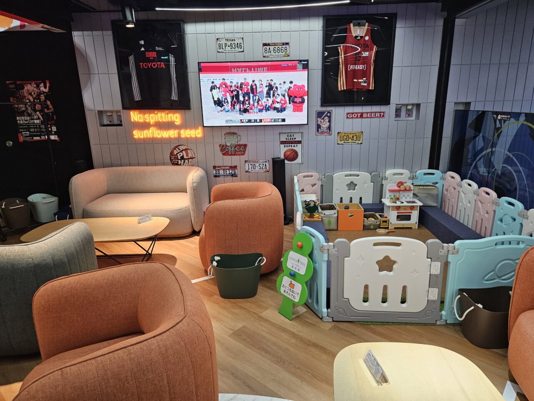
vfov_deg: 58.9
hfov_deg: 73.9
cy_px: 200
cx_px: 267
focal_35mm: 23
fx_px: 355
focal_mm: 5.4
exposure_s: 1/100
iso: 200
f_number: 1.8
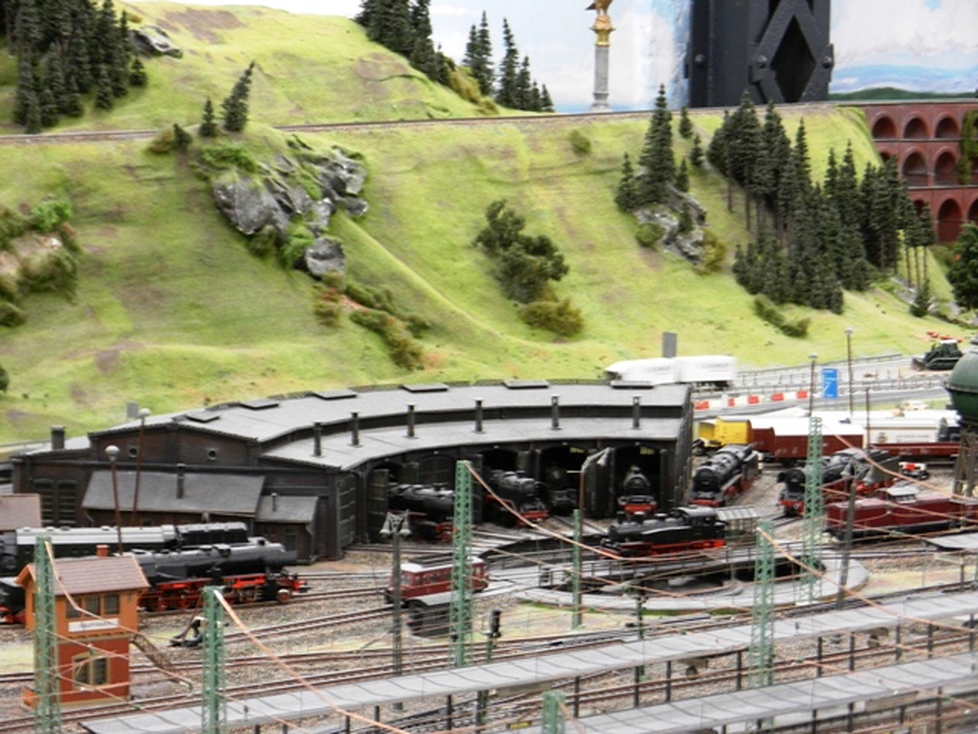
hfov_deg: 21.5
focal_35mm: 91
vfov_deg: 16.2
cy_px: 367
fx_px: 2571
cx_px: 489
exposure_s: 1/10
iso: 400
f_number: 4.9
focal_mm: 16.3
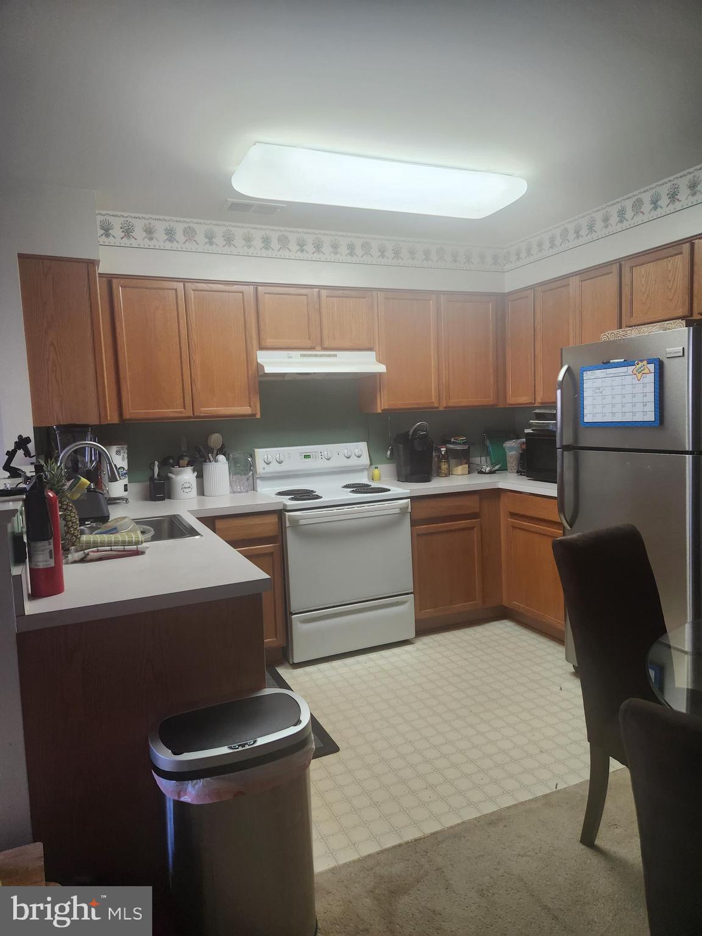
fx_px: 622
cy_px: 468
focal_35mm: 23
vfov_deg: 73.9
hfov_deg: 58.9
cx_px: 351
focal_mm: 5.4
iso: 160
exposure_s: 1/120
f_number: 1.8
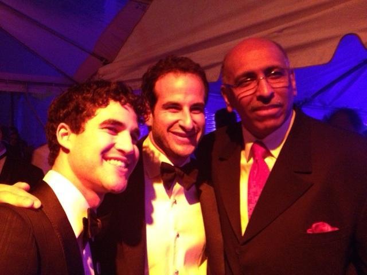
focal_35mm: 35
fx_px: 371
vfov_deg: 40.7
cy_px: 138
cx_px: 184
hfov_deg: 52.6
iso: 800
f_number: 2.4
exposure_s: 1/15
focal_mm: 4.28
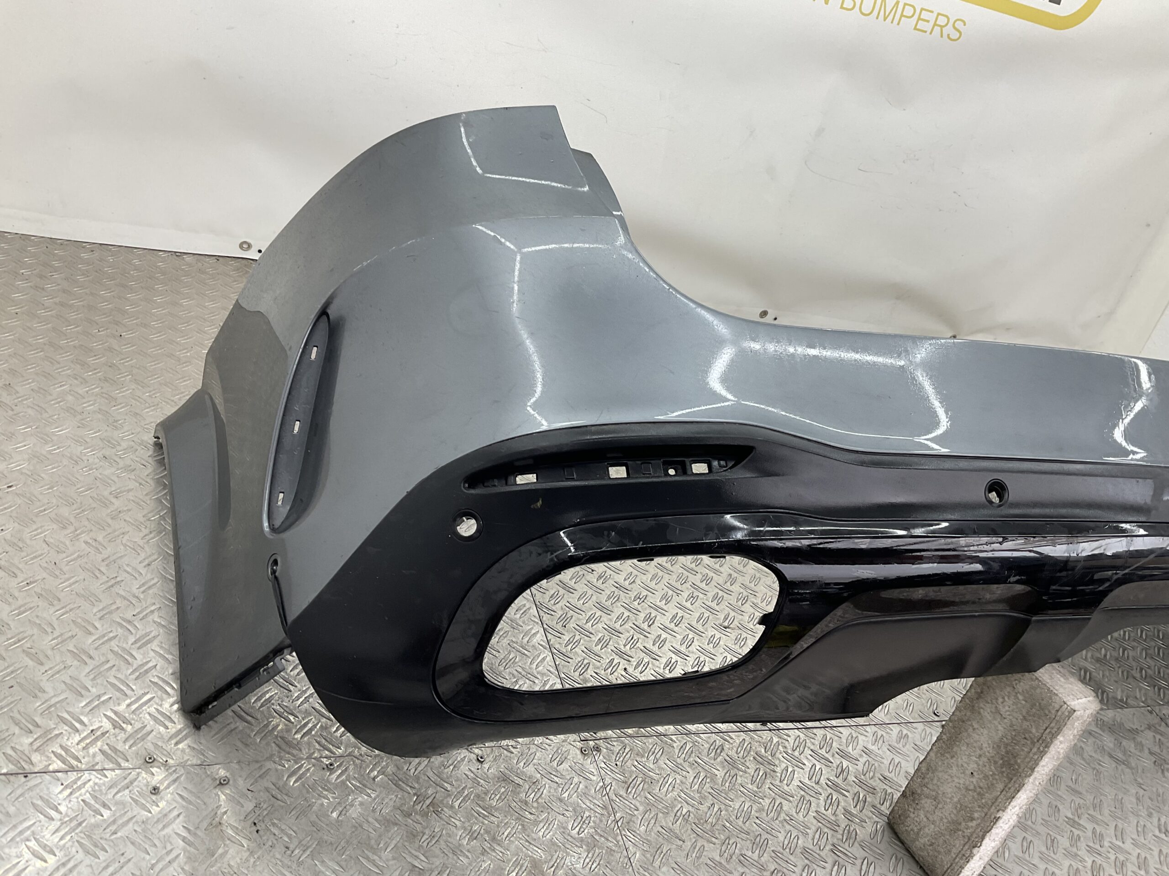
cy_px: 438
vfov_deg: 48.2
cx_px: 584
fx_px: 979
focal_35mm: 29
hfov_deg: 61.7
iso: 32
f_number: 1.8
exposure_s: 1/120
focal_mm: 3
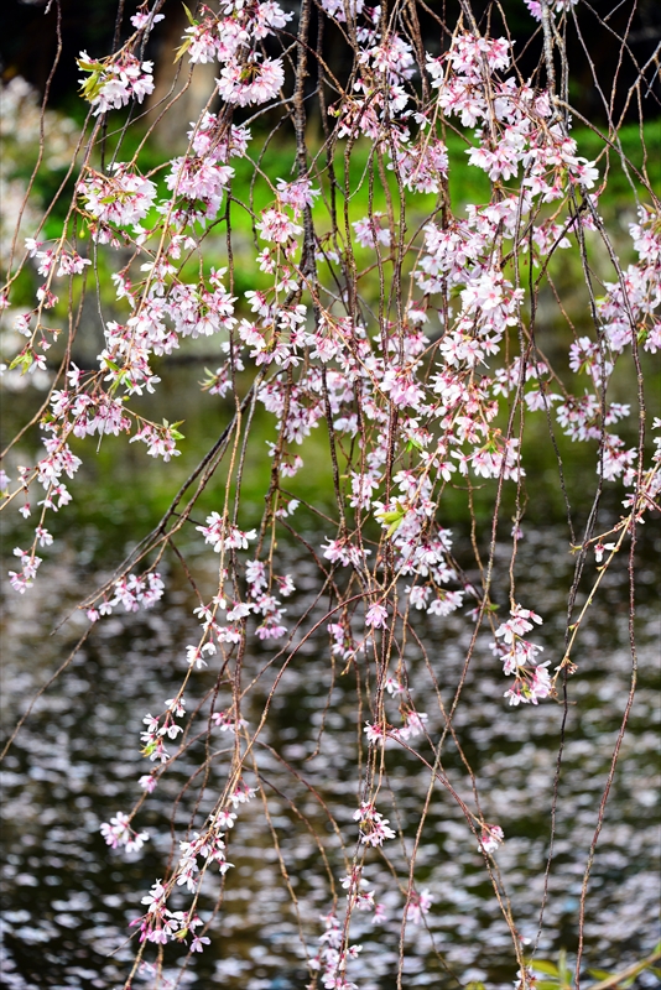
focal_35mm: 122
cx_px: 330
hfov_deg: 11.2
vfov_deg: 16.8
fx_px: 3357
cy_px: 495
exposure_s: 1/320
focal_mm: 122
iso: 400
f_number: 7.1
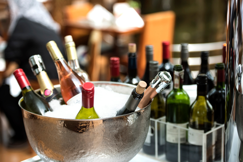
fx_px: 540
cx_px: 122
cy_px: 81
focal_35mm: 80
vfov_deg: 17.1
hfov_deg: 25.4
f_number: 2.8
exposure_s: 1/500
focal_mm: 80
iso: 640
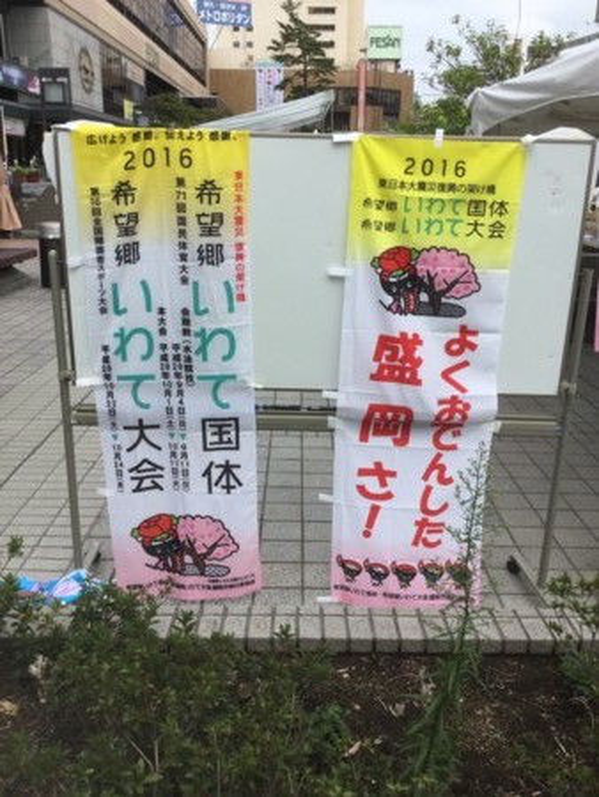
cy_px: 398
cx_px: 300
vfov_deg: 58.3
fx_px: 715
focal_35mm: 31
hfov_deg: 45.5
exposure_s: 1/905
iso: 25
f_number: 2.4
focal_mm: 3.3
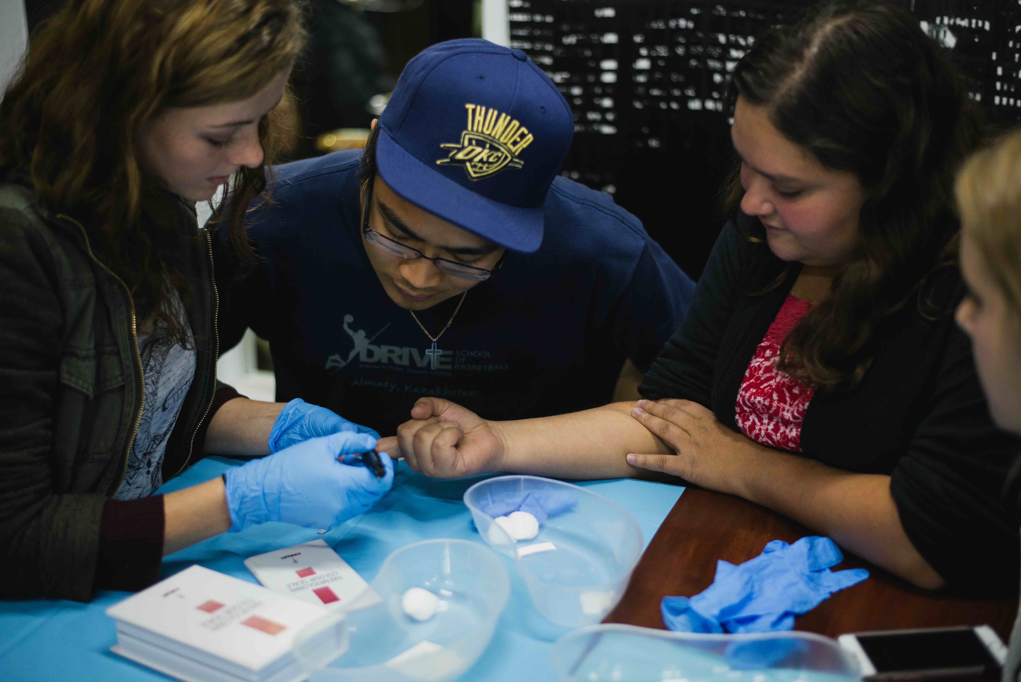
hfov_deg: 39.6
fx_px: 1419
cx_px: 510
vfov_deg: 27.0
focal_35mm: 50
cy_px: 341
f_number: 2
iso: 1000
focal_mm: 50
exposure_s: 1/250
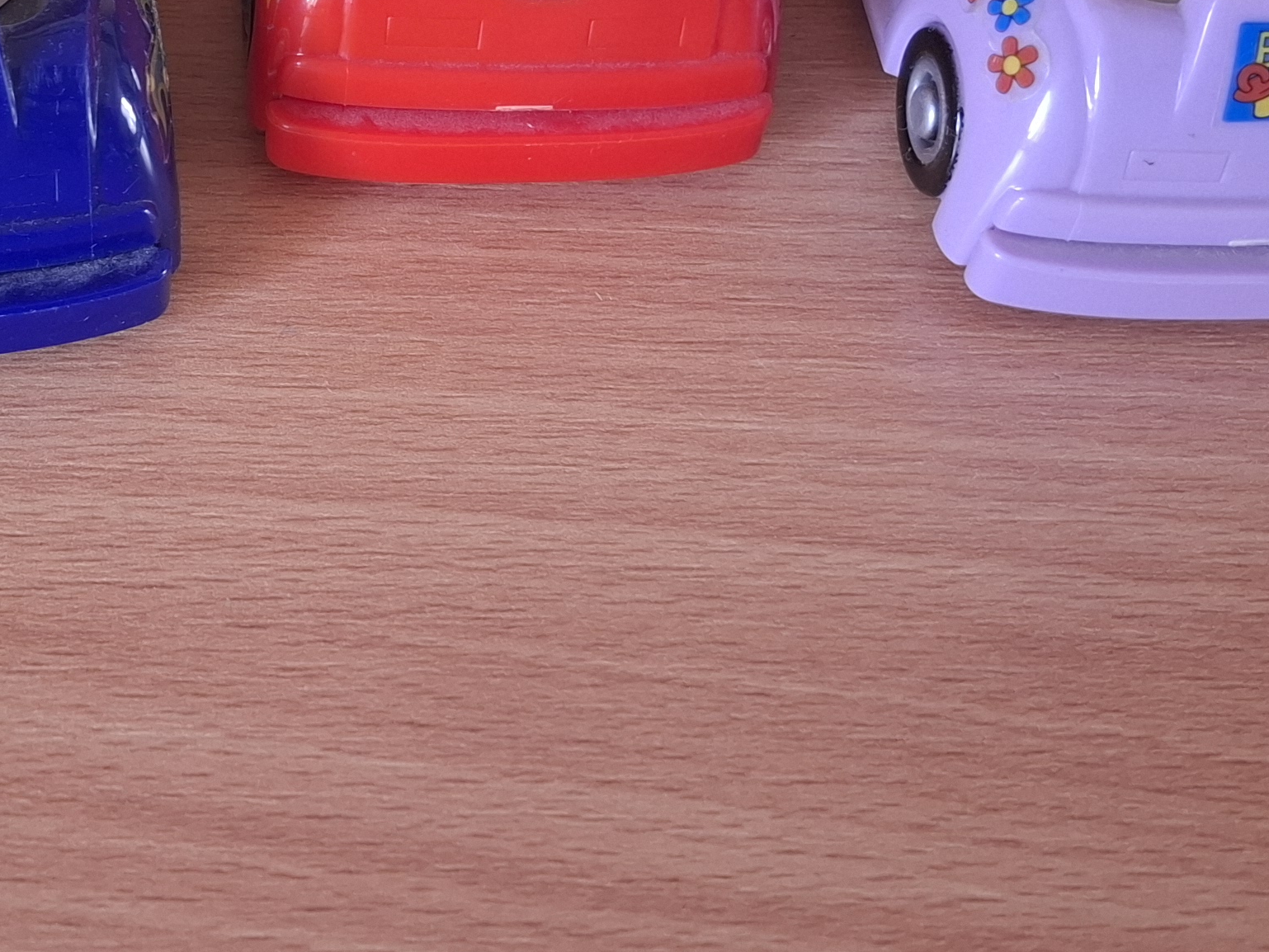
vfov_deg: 23.3
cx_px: 200
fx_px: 2237
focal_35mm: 61
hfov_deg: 30.7
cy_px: 52
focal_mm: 5.54
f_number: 1.8
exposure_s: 1/33
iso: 250
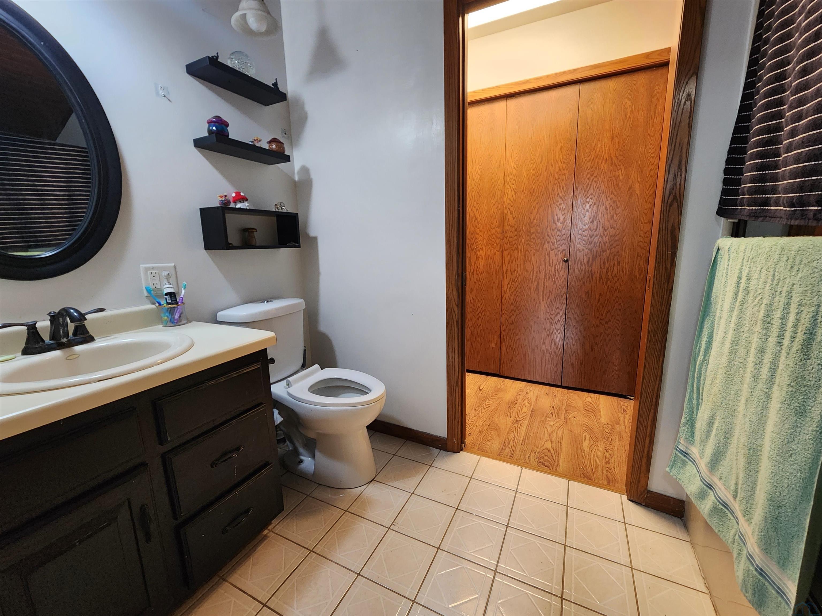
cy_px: 308
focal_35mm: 13
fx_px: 309
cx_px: 411
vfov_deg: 89.9
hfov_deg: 106.2
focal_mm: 2.2
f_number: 2.2
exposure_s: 1/30
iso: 320
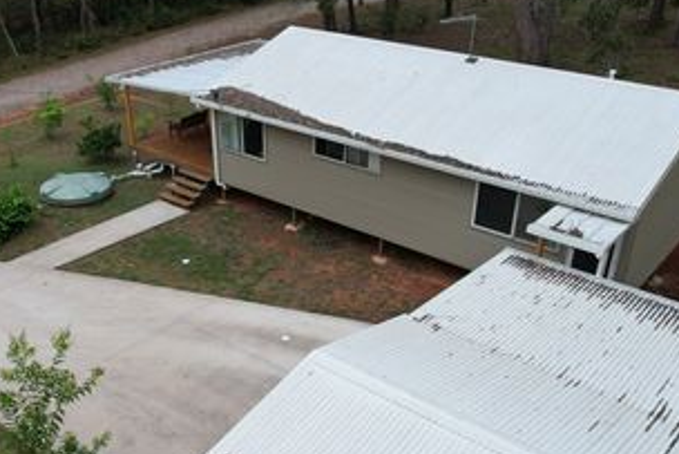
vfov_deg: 38.9
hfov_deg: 55.5
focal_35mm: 34
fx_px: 642
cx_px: 286
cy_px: 209
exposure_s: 1/640
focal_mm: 8.38
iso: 100
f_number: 2.8
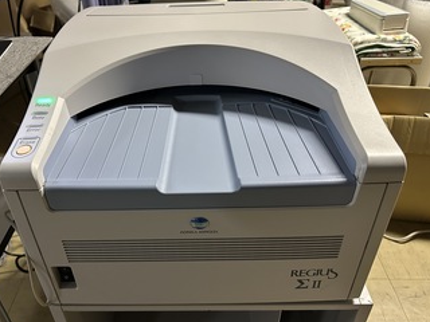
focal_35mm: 30
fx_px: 373
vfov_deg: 46.8
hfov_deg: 59.8
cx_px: 189
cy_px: 152
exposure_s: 1/50
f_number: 1.78
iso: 500
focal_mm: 6.86
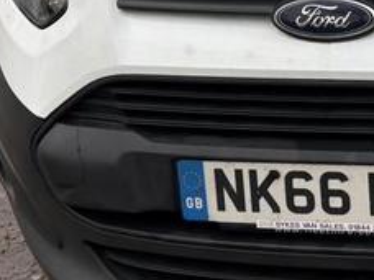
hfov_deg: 18.4
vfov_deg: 14.1
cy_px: -61
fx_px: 1102
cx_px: 433
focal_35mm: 102
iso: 40
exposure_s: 1/322
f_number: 1.6
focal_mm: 5.96
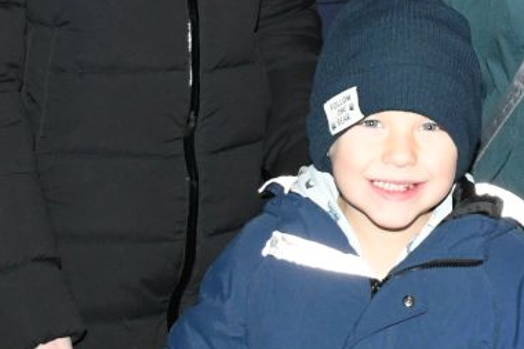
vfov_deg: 10.9
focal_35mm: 125
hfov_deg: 16.0
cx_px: 536
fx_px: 1819
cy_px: 28
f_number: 3.5
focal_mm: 22
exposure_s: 1/80
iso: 2000
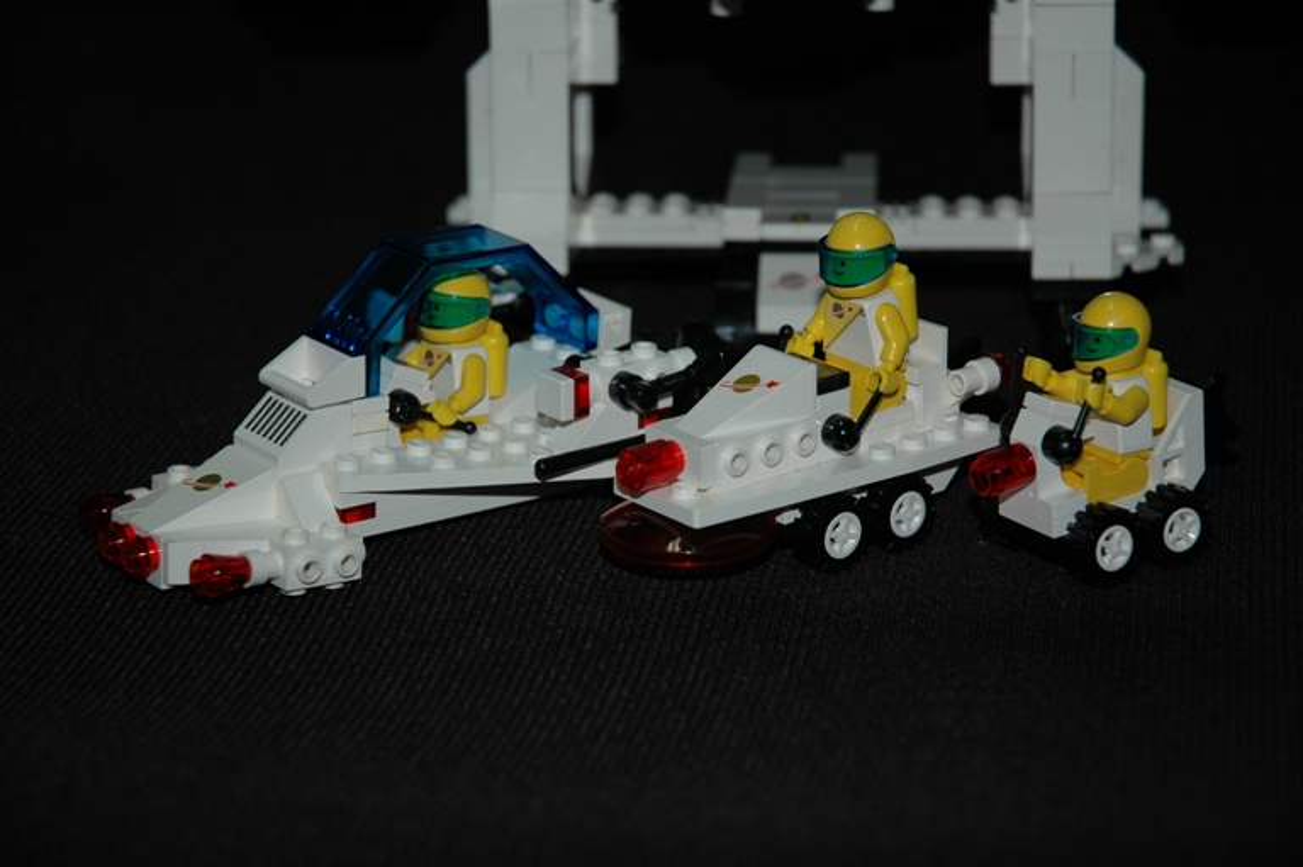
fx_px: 3798
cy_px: 434
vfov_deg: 13.0
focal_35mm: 105
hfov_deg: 19.5
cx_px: 652
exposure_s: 1/60
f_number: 4.5
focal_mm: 70
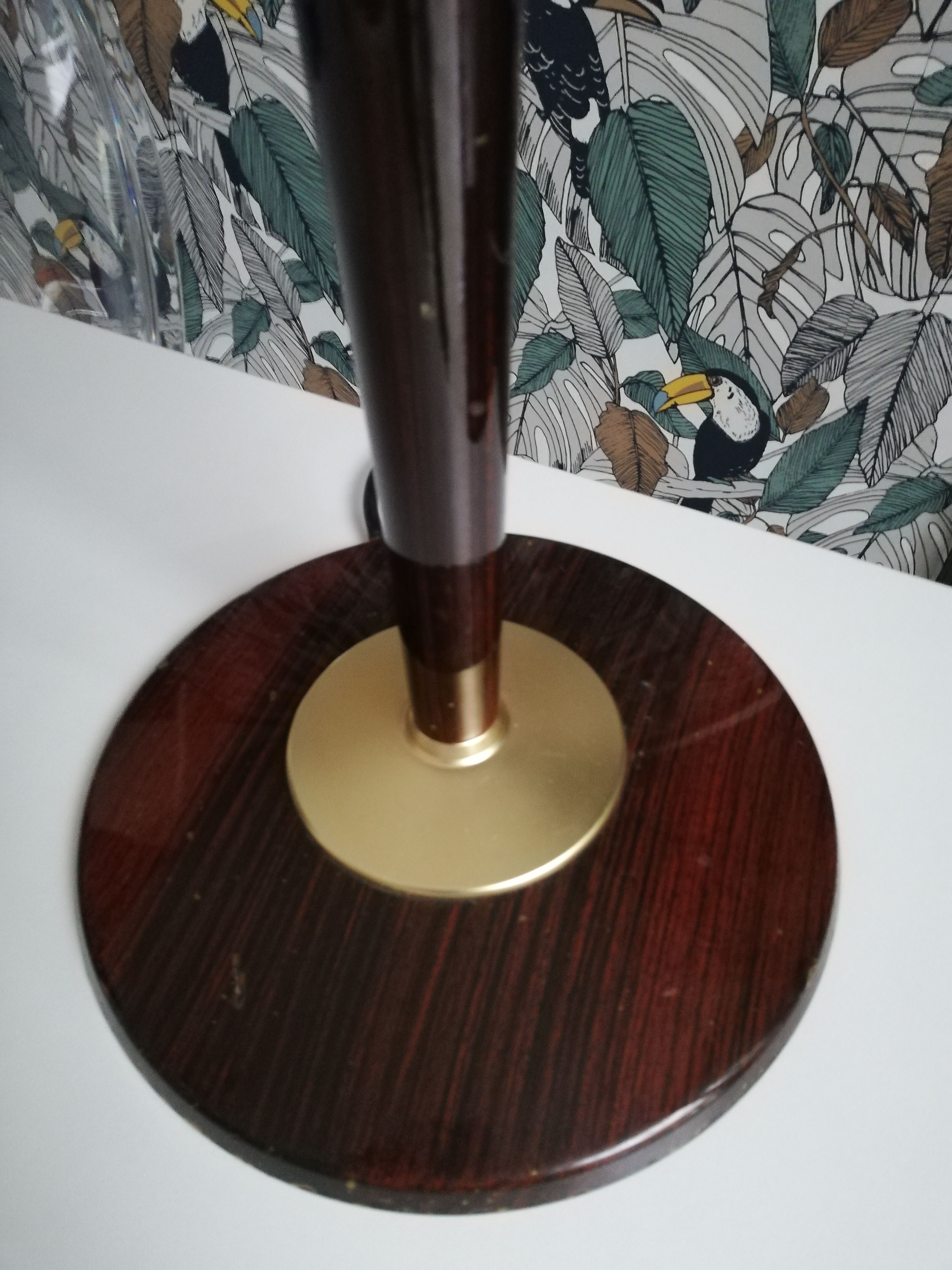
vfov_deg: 67.3
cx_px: 476
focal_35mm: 26
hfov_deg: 53.1
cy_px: 635
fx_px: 953
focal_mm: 3.81
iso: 800
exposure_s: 1/16.7
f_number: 2.2
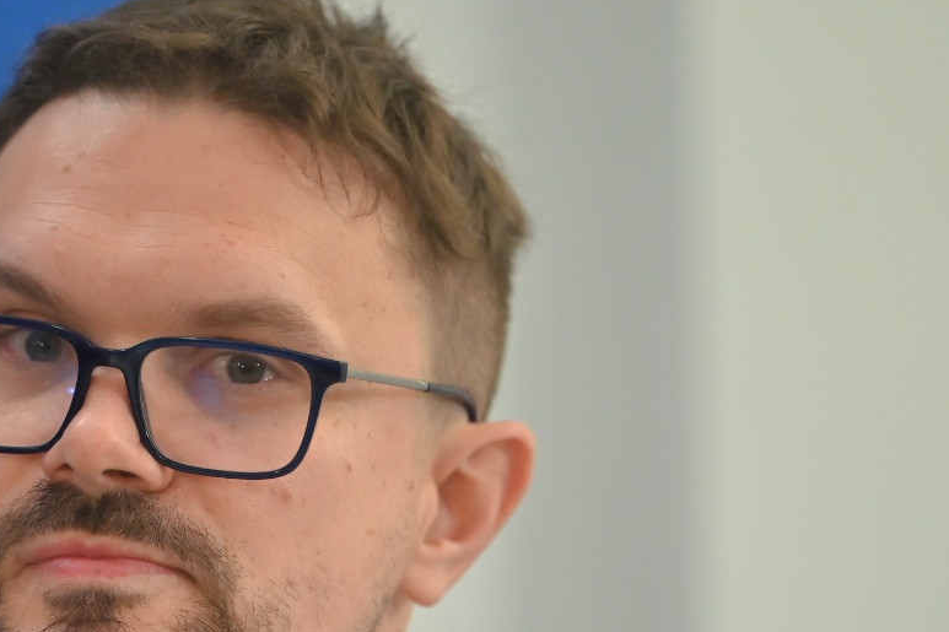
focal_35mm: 346
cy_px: 572
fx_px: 9118
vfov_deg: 4.0
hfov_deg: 6.0
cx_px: 201
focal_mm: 165
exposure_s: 1/400
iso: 900
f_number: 2.8
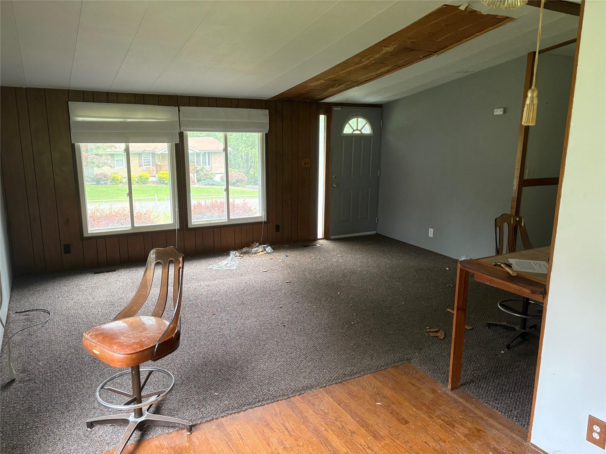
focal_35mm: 26
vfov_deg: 53.1
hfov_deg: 67.3
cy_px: 227
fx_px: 455
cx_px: 303
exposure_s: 1/60
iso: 160
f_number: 1.6
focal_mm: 5.96
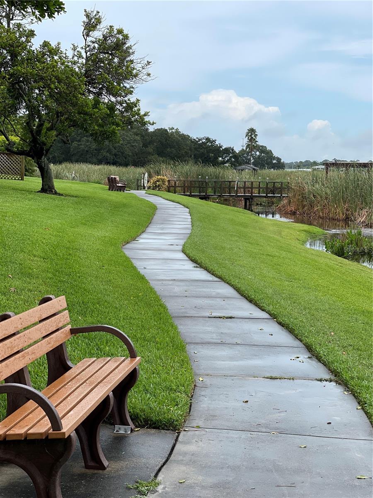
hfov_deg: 22.9
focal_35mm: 64
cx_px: 186
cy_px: 249
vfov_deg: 30.3
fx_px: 919
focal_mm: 7.5
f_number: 2.2
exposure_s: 1/827
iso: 20
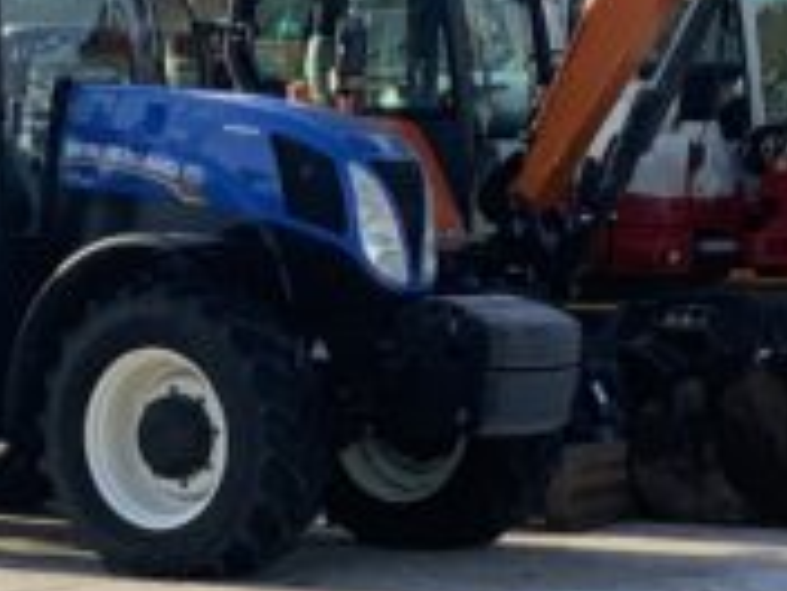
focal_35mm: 169
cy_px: 1088
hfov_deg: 11.7
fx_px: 3842
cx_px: 188
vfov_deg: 8.4
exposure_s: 1/855
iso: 16
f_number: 1.8
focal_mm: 3
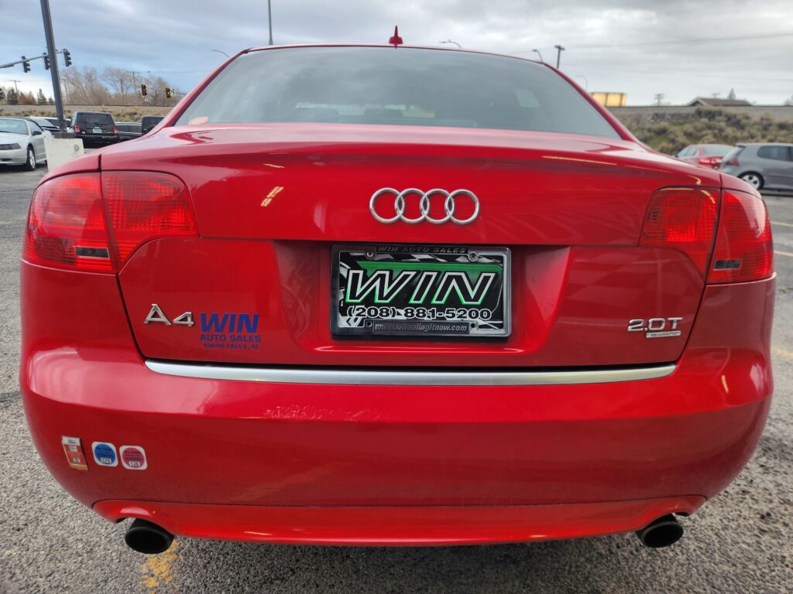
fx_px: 527
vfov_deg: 58.9
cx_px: 396
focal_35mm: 23
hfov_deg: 73.9
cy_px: 297
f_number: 1.8
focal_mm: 5.4
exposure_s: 1/180
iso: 40
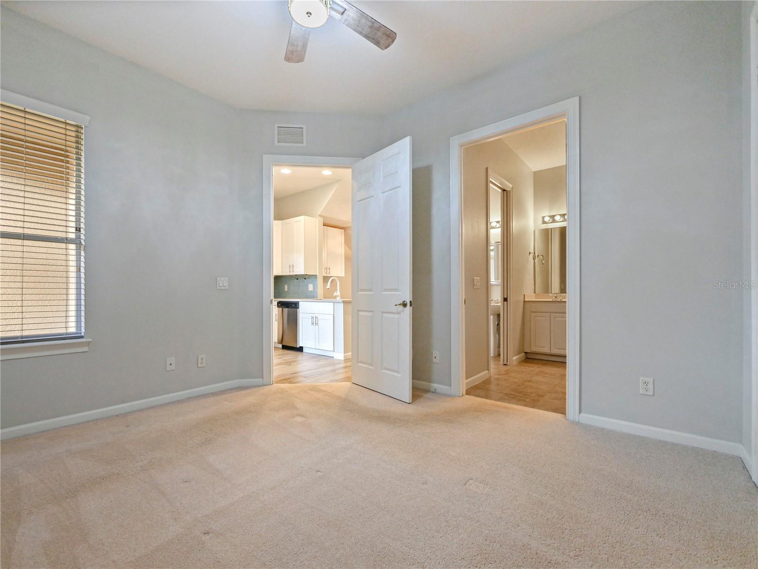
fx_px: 307
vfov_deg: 85.7
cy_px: 284
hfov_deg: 102.1
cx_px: 379
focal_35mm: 14
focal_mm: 7
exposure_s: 1/60
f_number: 4
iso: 2000
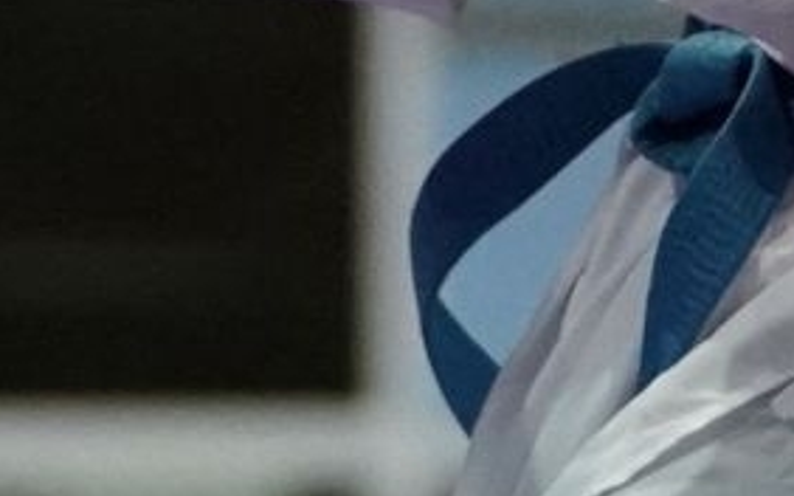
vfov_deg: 0.9
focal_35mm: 1502
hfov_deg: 1.4
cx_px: -535
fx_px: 32489
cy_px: -355
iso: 6400
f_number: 2.8
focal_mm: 154
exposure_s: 1/800
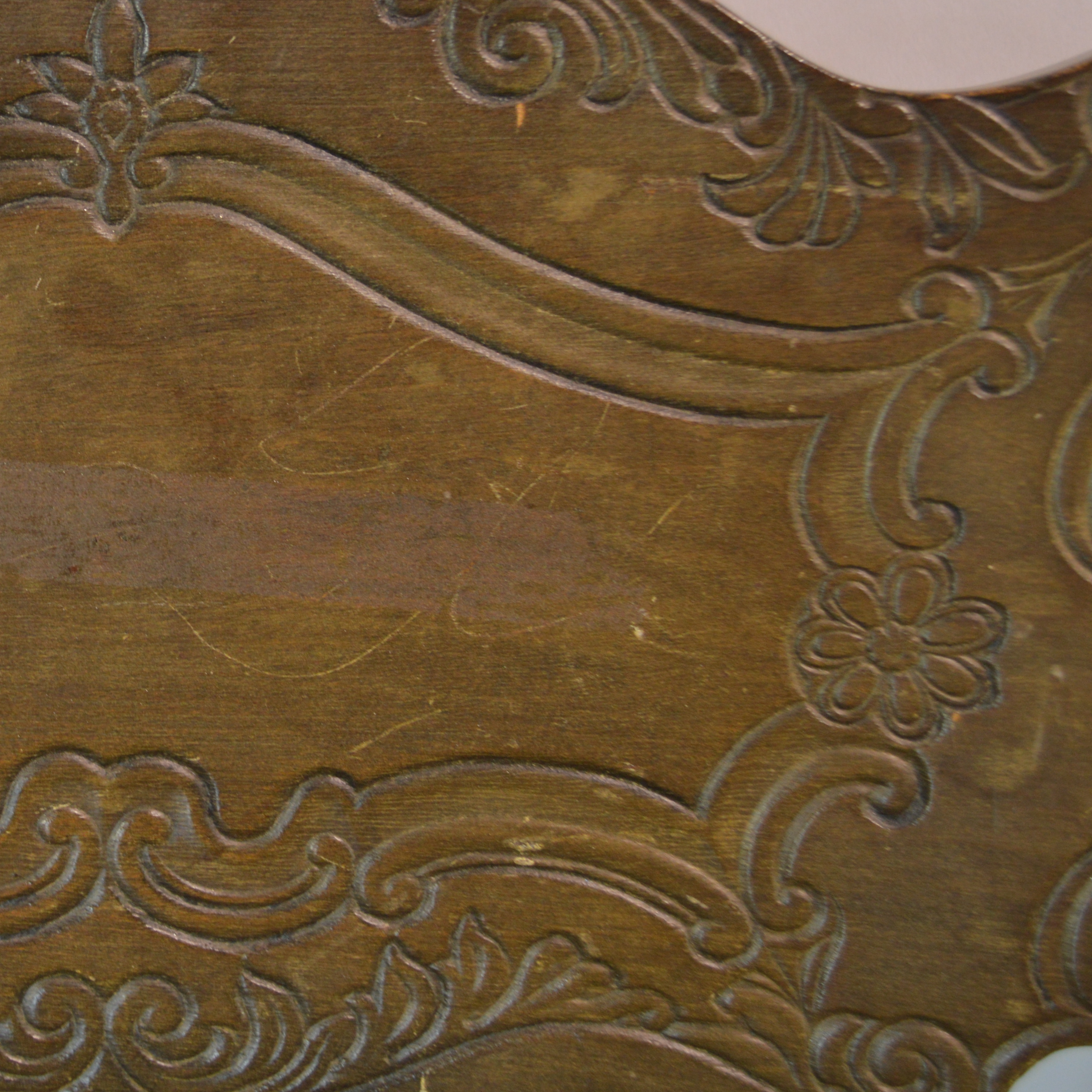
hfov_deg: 26.5
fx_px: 2213
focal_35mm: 62
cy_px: 457
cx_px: 56
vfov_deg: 27.7
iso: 560
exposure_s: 1/15
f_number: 4
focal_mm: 24
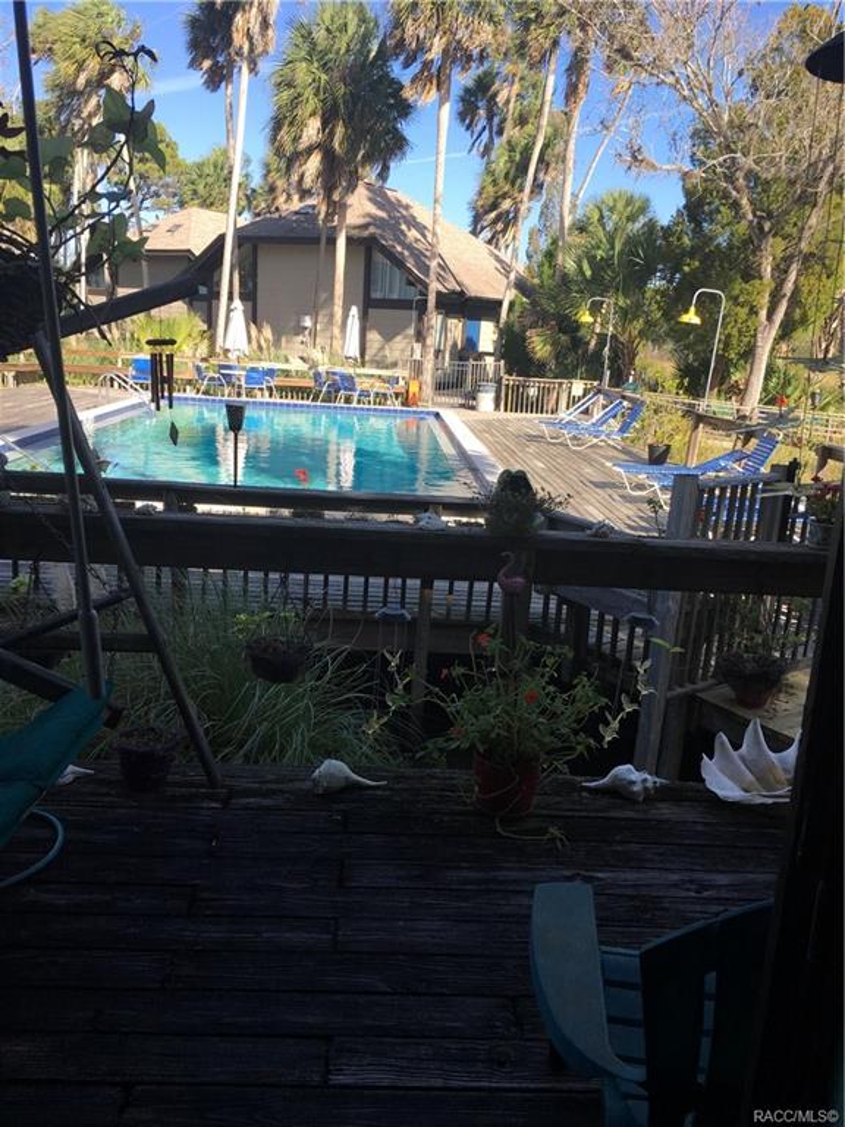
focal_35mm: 29
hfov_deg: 48.2
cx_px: 422
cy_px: 564
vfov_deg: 61.7
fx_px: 944
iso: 25
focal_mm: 4.15
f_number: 2.2
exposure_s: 1/625
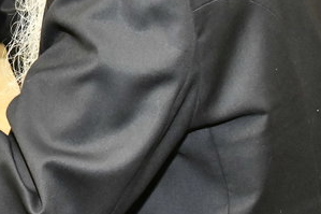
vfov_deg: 10.0
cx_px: -163
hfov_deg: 14.6
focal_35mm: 131
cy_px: -154
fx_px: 1167
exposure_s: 1/160
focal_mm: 28
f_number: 5.6
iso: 2000
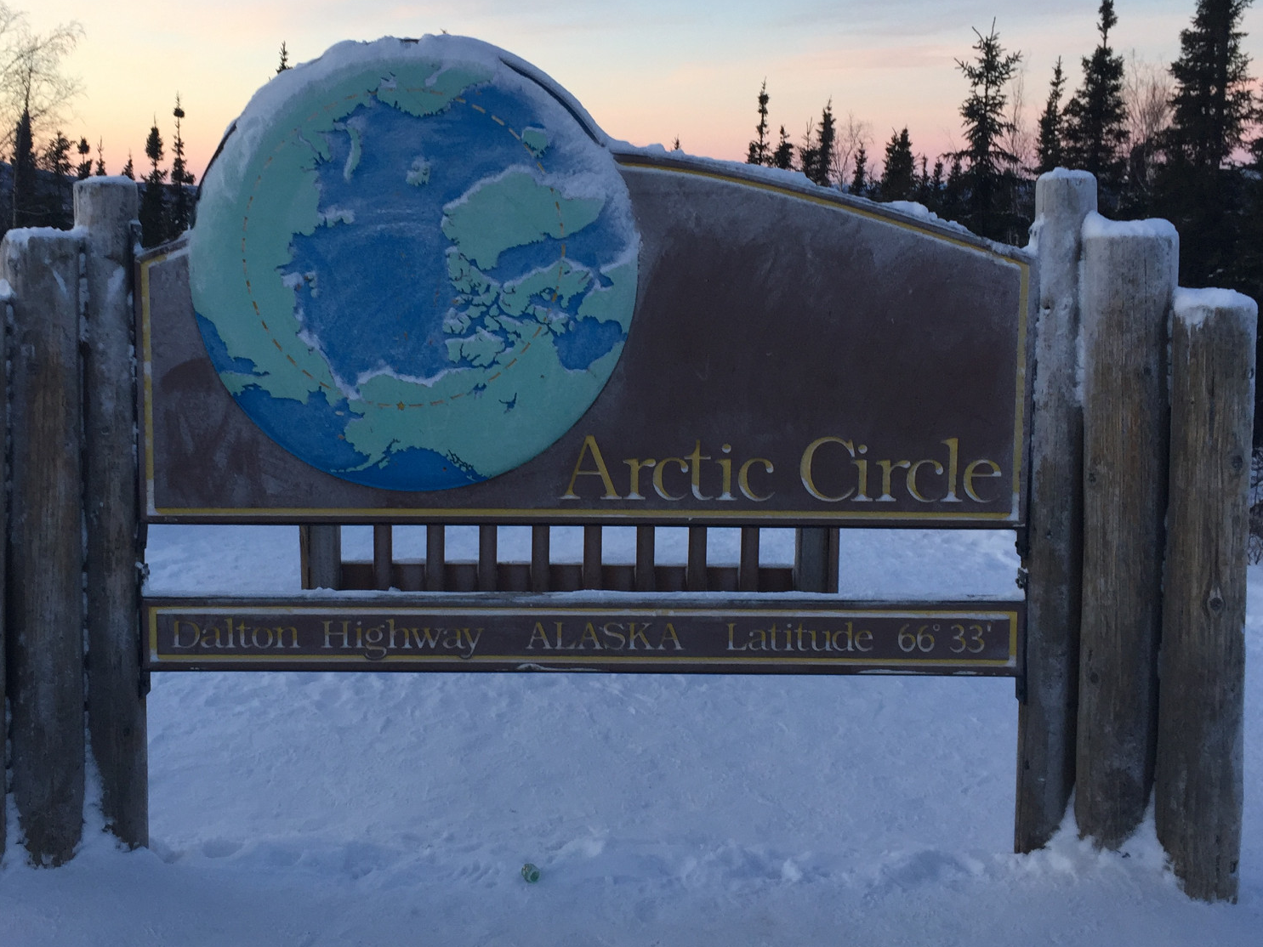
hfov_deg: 46.7
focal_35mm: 40
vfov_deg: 35.9
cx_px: 555
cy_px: 427
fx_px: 1460
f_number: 2.2
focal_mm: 4.15
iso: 40
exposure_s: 1/120
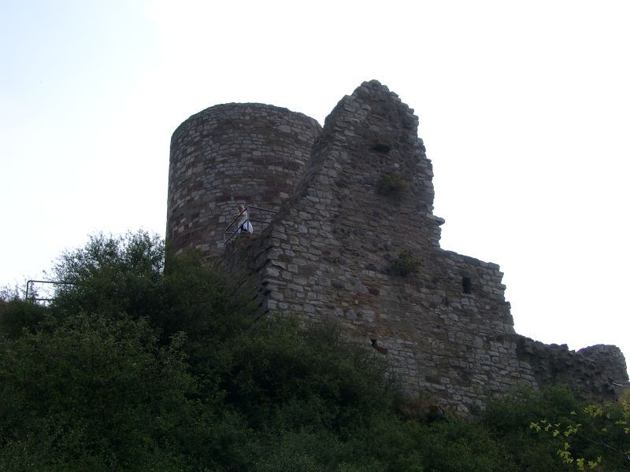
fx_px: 1165
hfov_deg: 30.3
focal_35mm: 64
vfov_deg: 22.9
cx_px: 315
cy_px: 236
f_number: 4
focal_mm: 13.35
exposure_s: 1/977
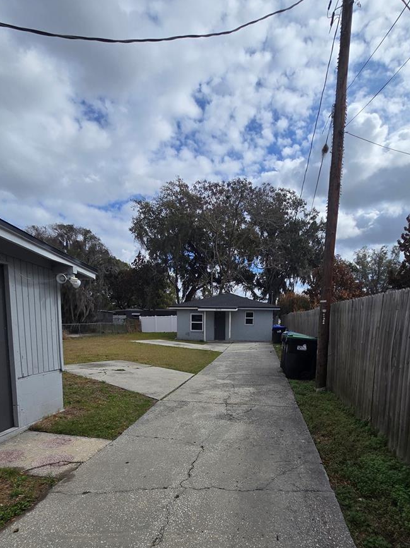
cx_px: 220
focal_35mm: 18
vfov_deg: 84.7
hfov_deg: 71.5
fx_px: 284
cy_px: 365
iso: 50
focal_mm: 2.2
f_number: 2.2
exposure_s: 1/4176
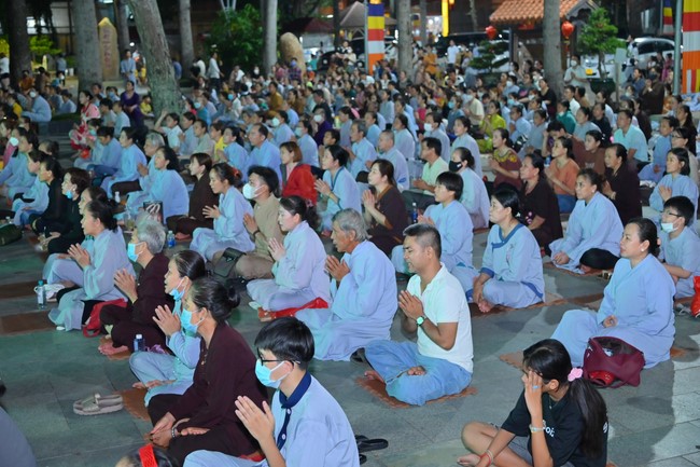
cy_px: 234
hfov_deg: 39.6
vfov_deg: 27.0
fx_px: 972
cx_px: 350
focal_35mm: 50
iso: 2500
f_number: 4.5
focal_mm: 50
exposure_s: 1/100
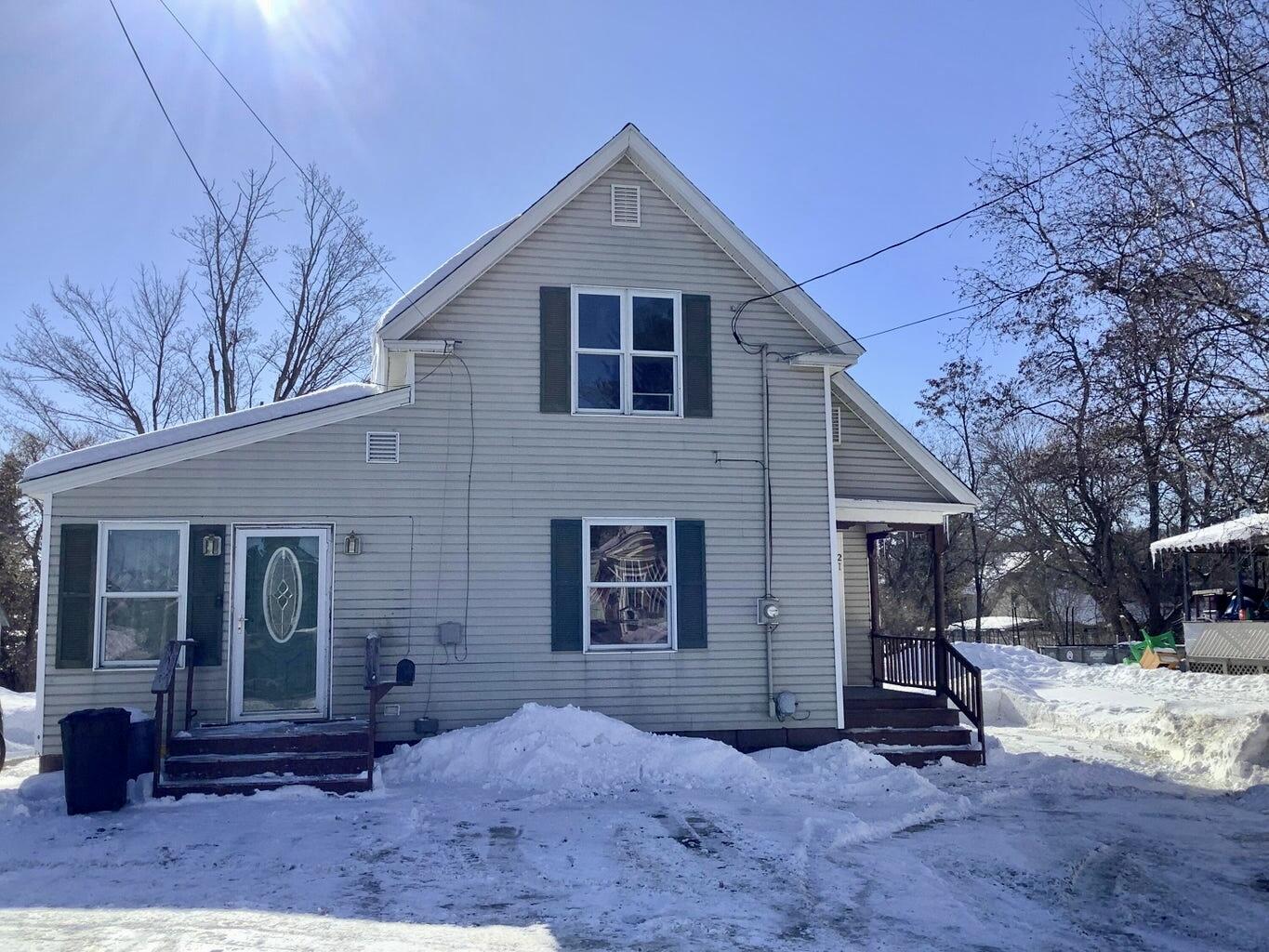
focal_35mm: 31
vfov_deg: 45.4
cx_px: 634
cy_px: 476
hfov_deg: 58.3
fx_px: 1137
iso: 25
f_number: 2.4
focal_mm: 3.3
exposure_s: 1/2331
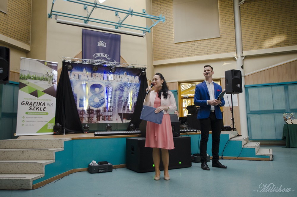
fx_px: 247
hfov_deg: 62.0
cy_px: 98
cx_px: 148
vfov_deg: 43.4
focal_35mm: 30
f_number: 3.5
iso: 1600
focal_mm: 20
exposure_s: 1/125
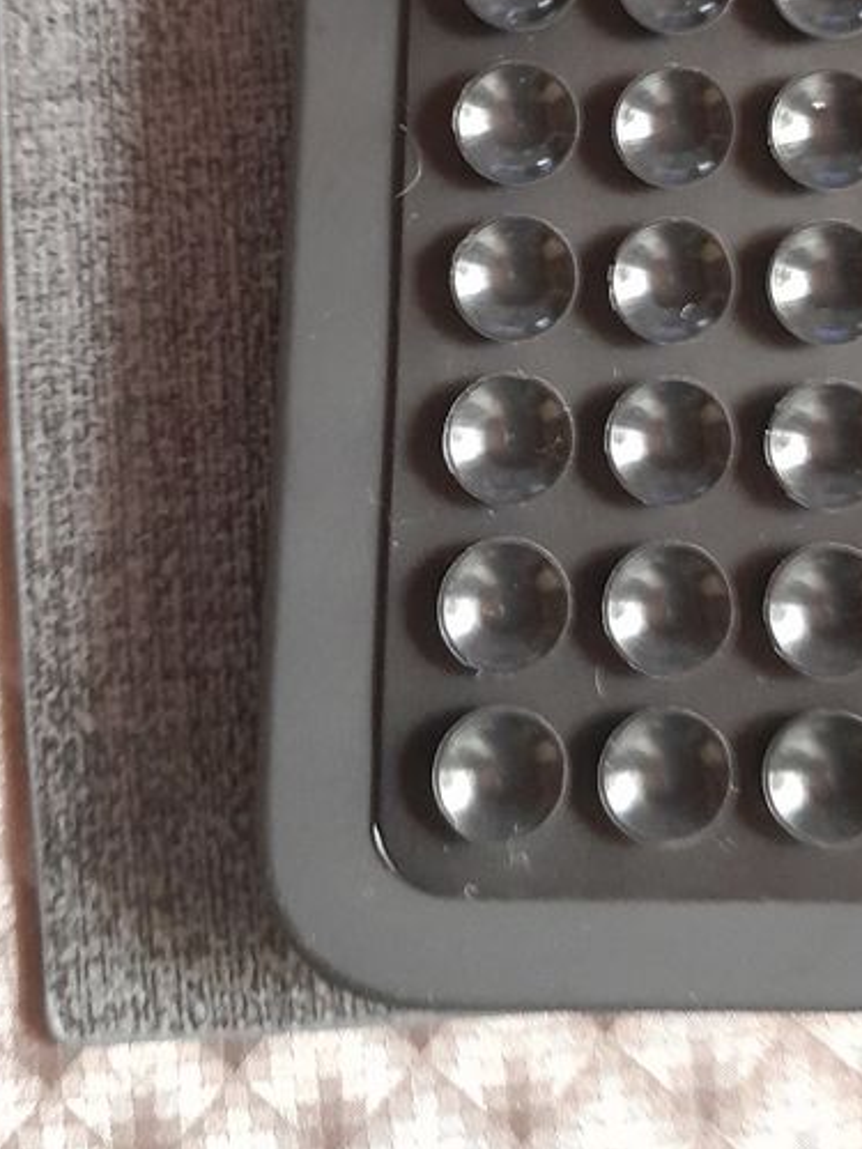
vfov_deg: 33.8
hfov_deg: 26.6
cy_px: 133
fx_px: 1793
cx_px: 680
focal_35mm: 54
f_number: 1.8
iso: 640
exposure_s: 1/10
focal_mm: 4
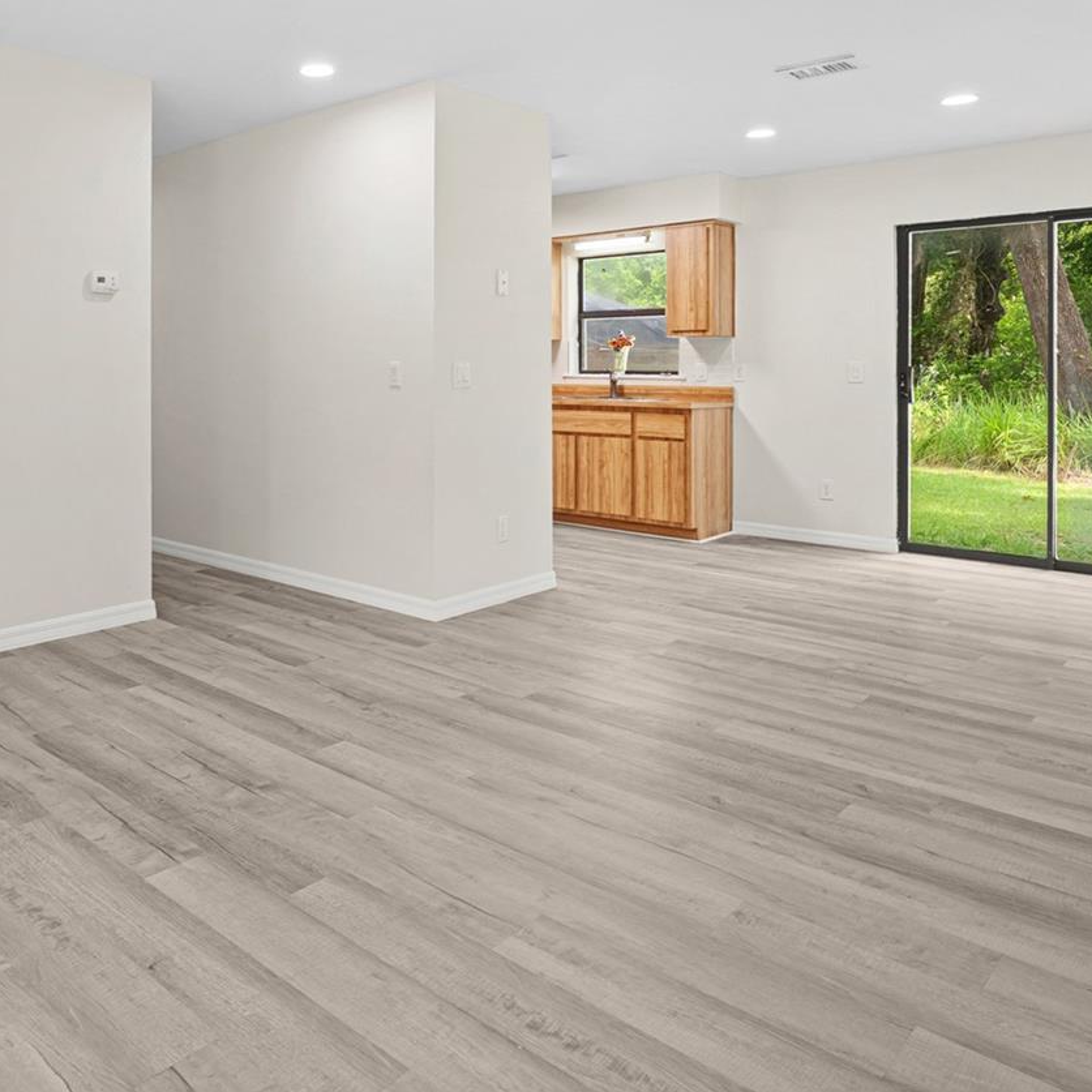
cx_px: 312
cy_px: 411
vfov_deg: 60.2
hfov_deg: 58.6
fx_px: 928
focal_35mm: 26
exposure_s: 1/10
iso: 400
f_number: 8
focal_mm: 16
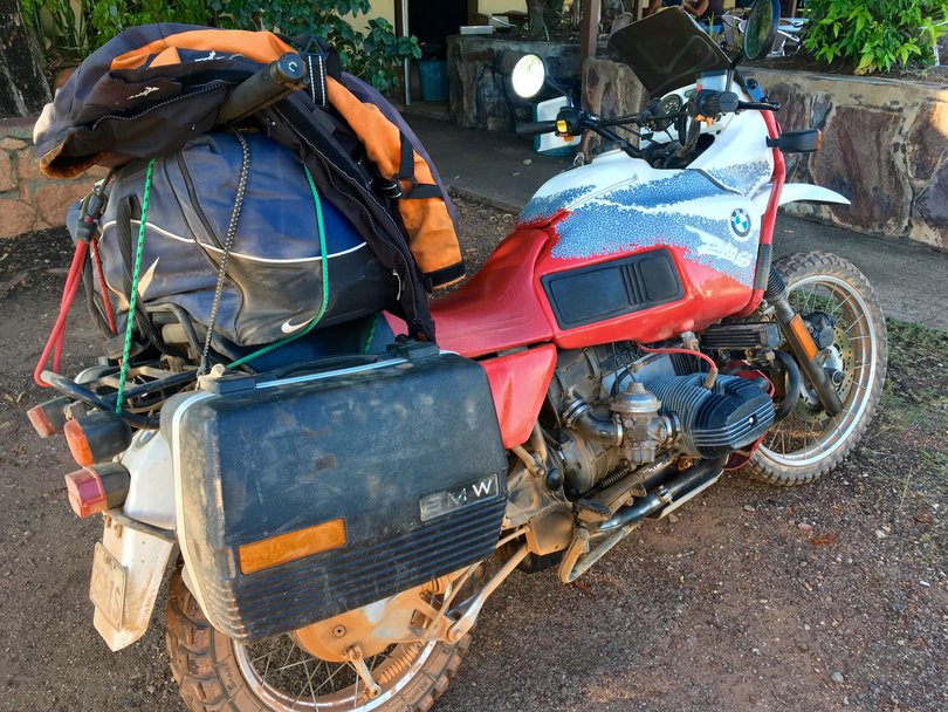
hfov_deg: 61.6
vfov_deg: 48.3
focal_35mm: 29
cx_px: 474
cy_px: 356
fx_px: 794
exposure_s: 1/100
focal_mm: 4.15
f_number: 2.2
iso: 32
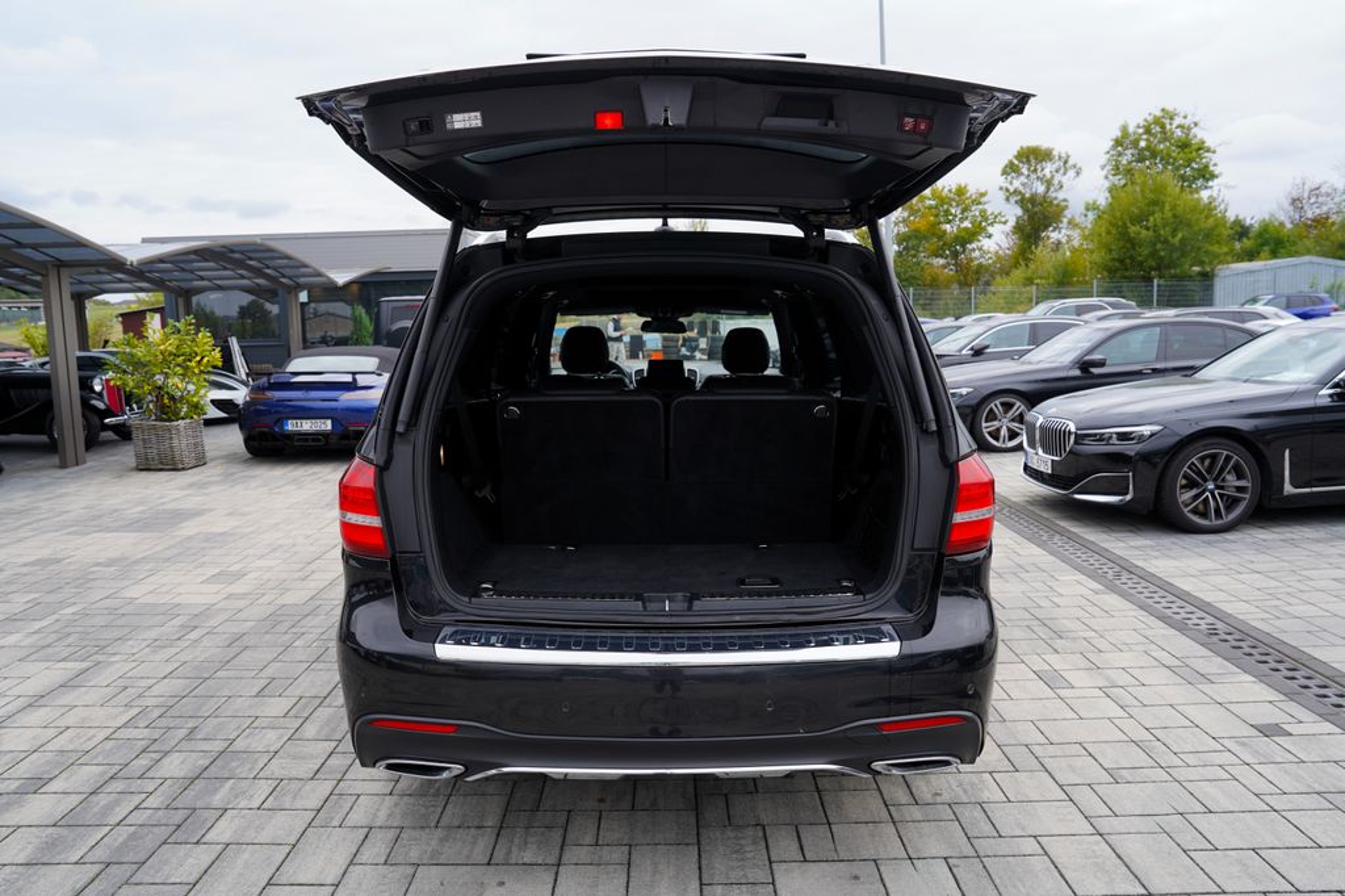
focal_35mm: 24
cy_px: 448
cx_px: 672
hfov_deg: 73.8
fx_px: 896
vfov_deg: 53.1
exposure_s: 1/125
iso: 100
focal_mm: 24
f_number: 5.6
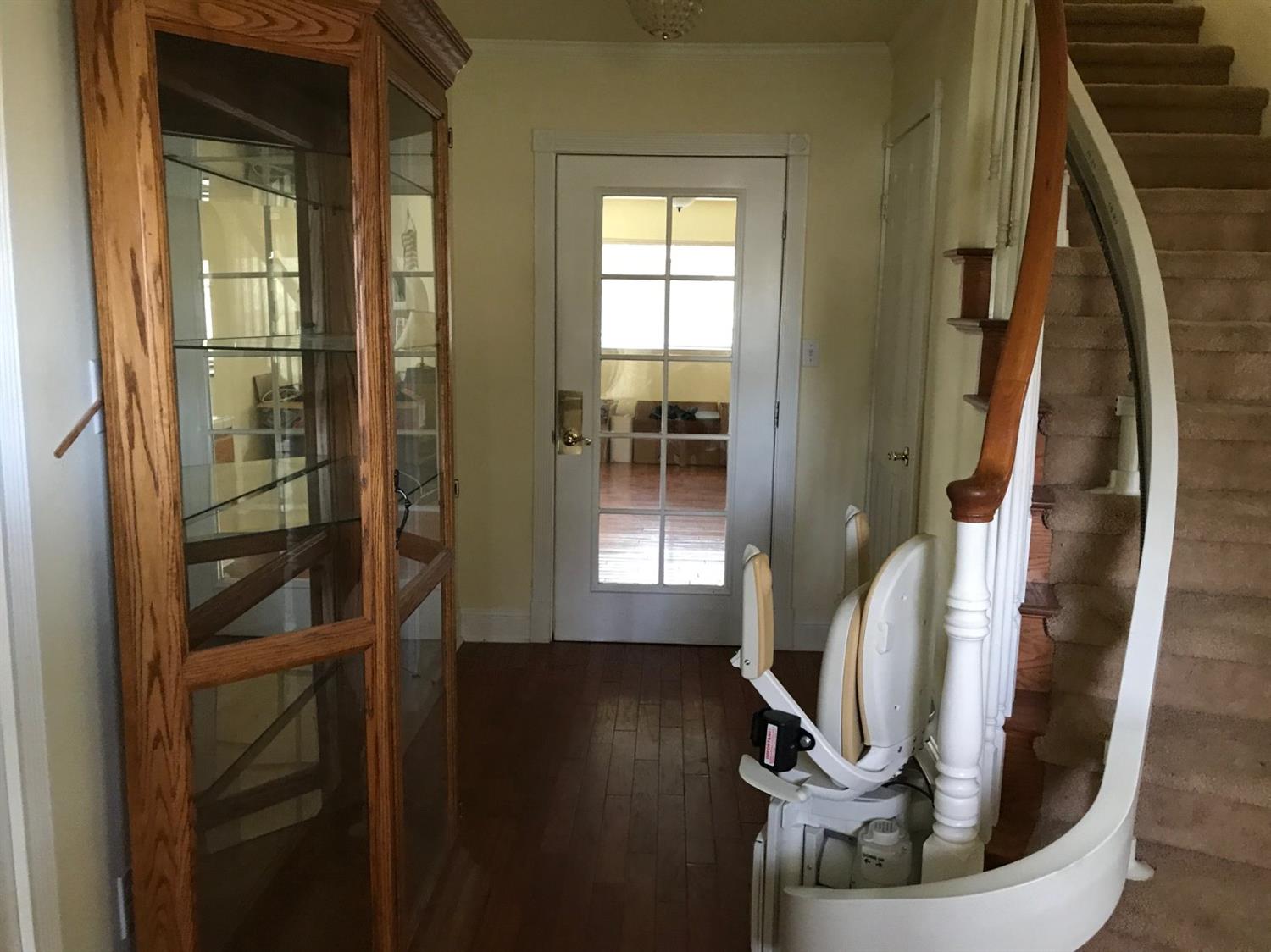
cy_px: 476
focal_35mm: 28
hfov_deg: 63.5
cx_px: 636
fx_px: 1028
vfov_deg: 49.7
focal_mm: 3.99
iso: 100
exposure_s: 1/9
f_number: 1.8
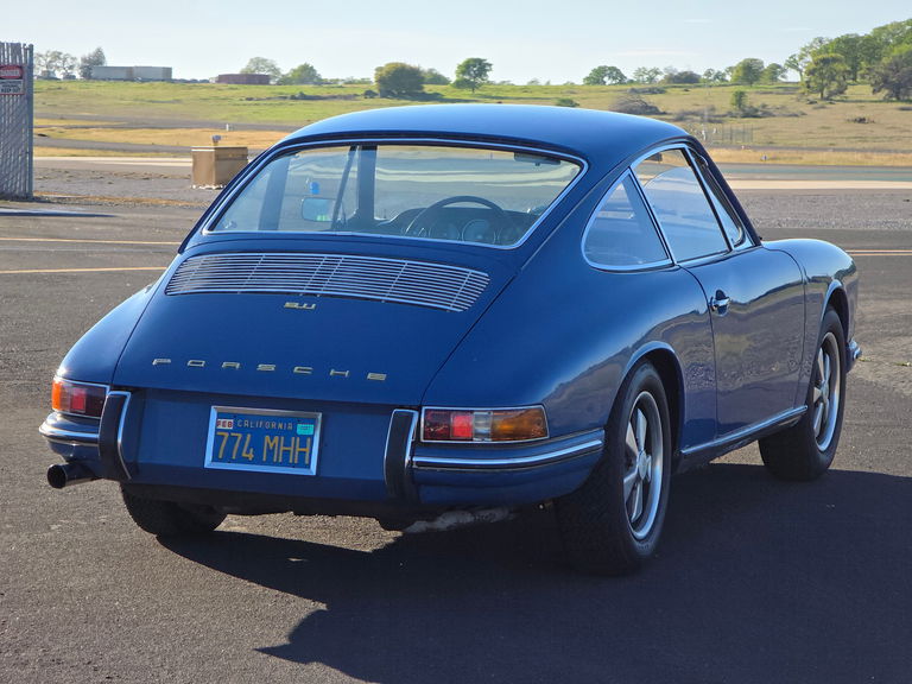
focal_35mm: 115
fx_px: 3030
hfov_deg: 17.1
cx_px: 456
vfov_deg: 12.9
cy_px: 342
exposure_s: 1/818
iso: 64
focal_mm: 18.6
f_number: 3.4
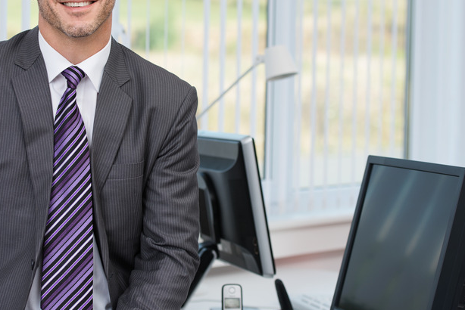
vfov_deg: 12.7
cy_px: 99
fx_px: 1396
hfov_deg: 18.9
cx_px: 204
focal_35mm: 108
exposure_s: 1/200
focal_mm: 70
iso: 50
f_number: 4
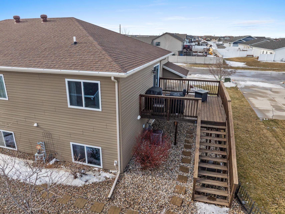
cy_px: 107
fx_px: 197
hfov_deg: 71.6
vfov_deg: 56.8
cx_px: 142
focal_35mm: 24
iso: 200
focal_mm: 12.29
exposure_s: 1/640
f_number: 7.1
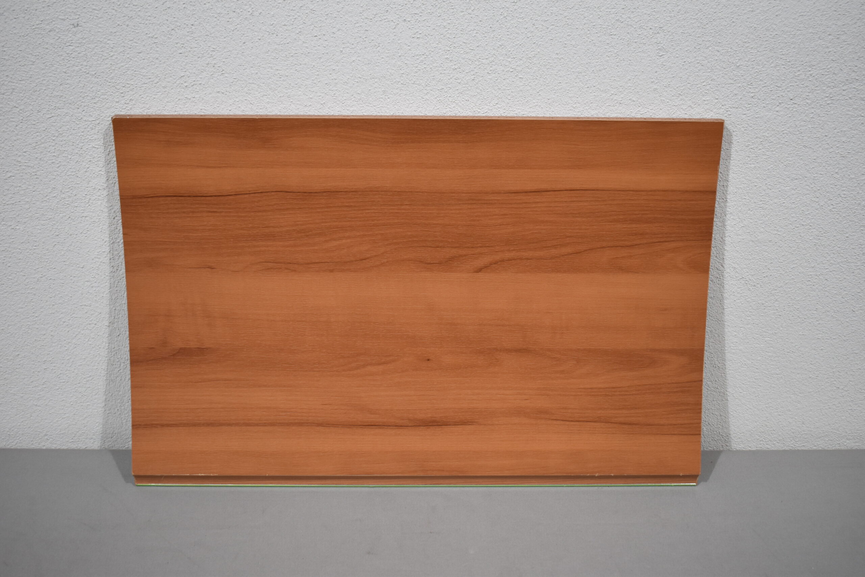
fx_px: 973
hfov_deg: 47.9
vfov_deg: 33.0
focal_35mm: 40
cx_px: 432
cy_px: 288
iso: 800
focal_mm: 27
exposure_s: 1/250
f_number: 4
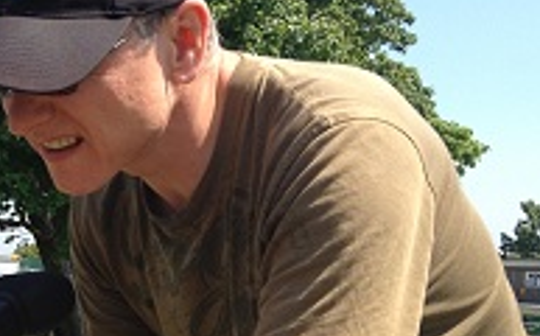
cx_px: 34
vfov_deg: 16.6
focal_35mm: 77
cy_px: 322
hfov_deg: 25.8
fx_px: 1132
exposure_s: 1/1381
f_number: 2.4
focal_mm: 4.28
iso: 80
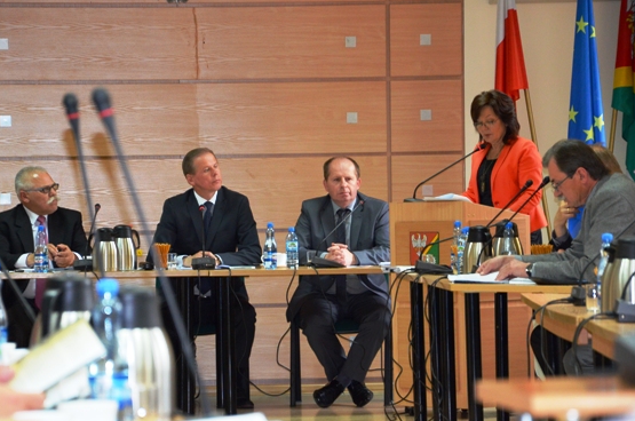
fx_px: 3197
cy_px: 215
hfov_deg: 11.3
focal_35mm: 182
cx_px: 288
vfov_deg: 7.5
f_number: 5.6
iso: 1600
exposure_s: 1/60
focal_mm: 105
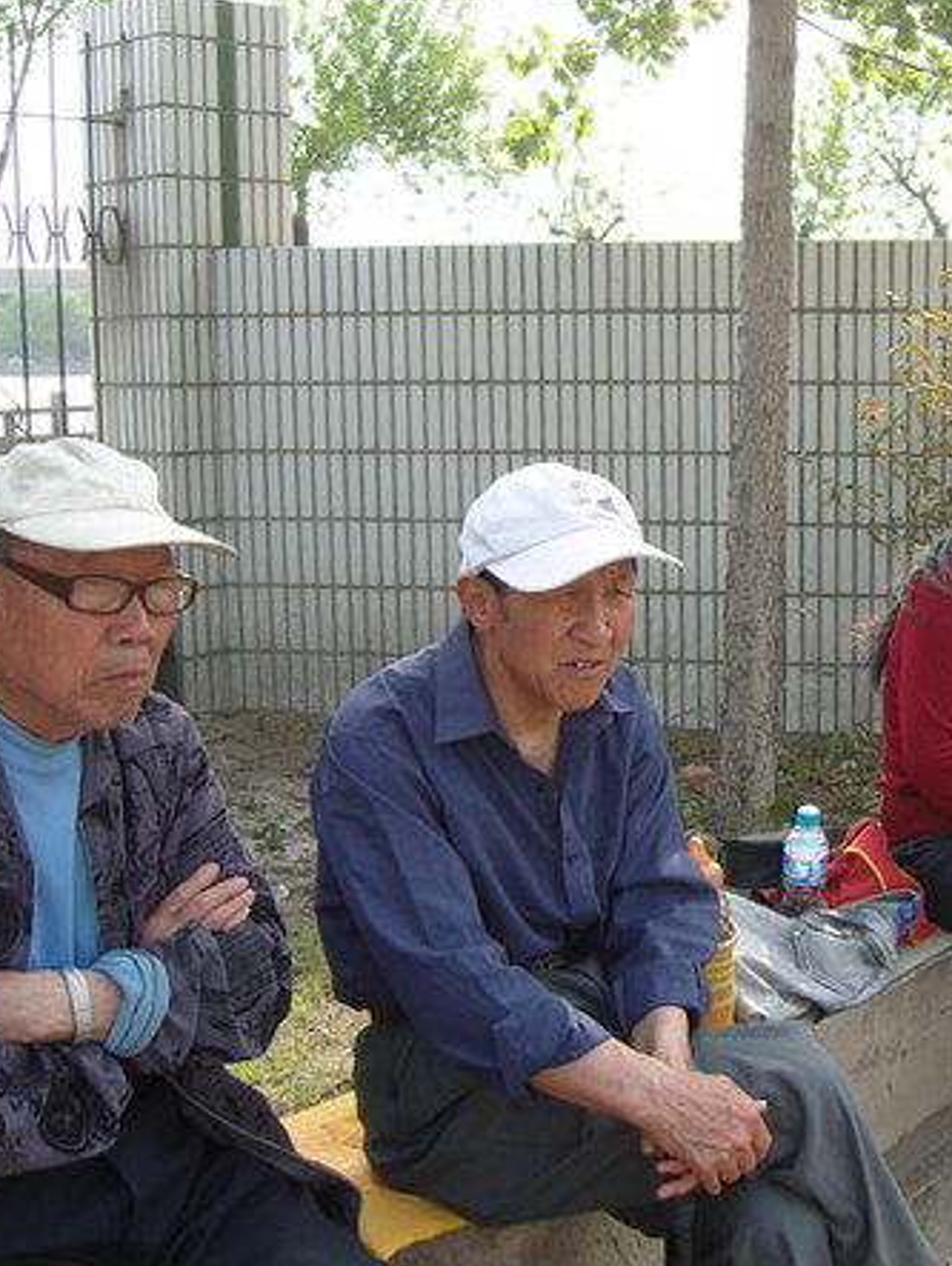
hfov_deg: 30.7
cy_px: 632
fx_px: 1684
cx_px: 769
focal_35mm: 46
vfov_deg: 41.2
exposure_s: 1/400
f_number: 2.8
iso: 100
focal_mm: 7.3
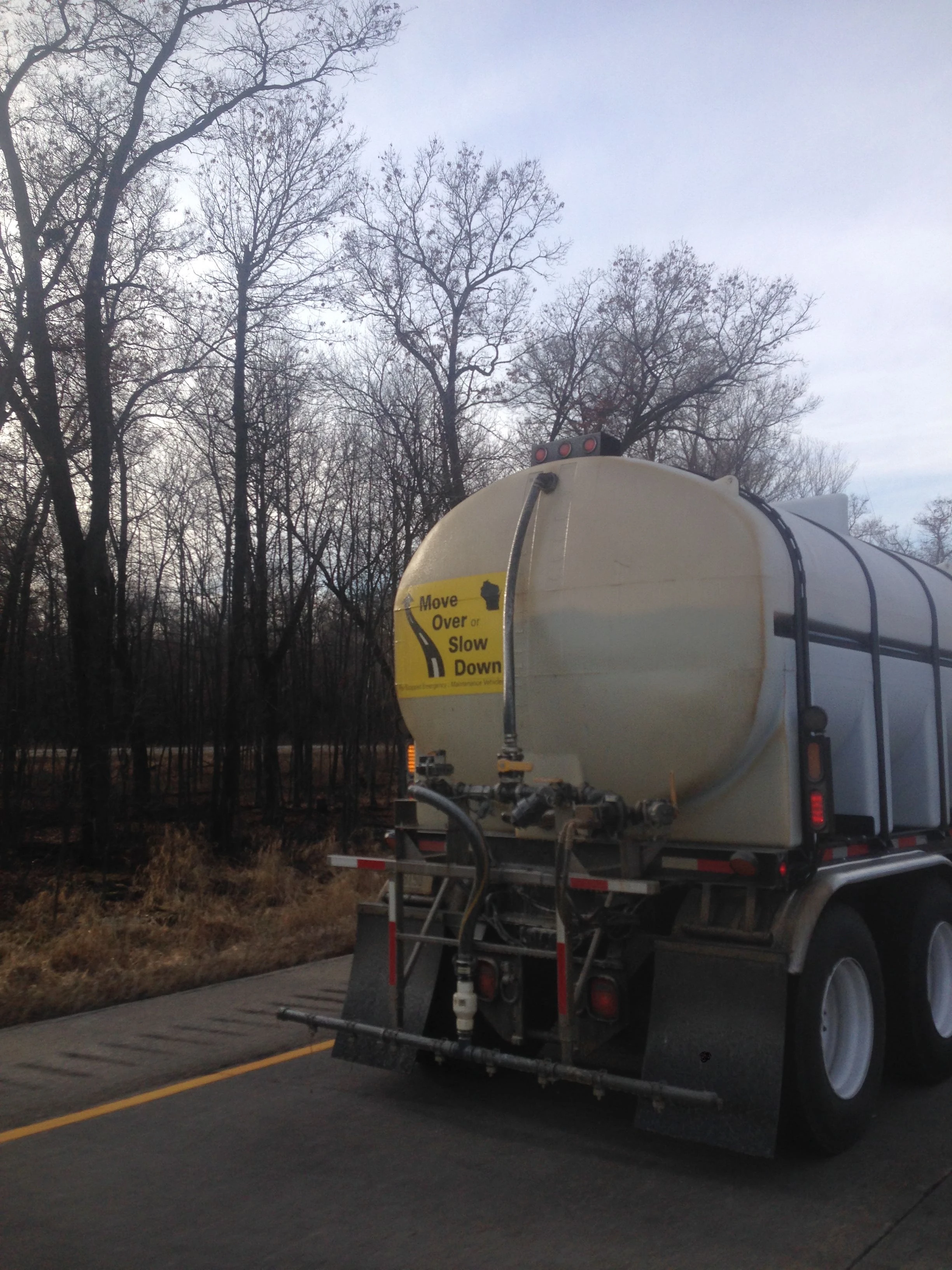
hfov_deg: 42.9
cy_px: 635
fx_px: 1210
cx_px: 476
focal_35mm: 33
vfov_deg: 55.4
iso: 50
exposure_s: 1/1085
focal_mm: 4.12
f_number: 2.4
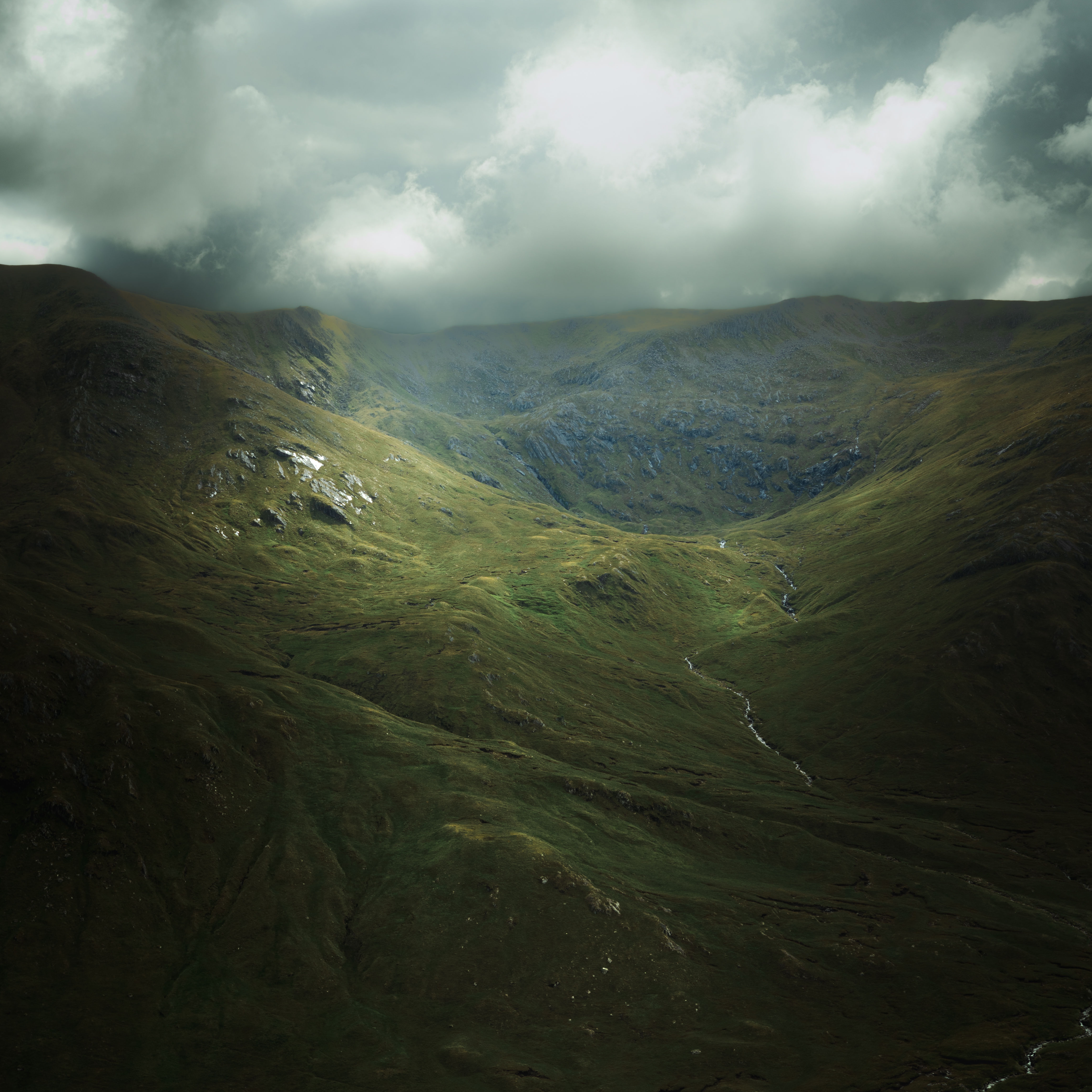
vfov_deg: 32.8
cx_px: 552
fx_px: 1856
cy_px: 531
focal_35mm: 52
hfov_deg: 32.8
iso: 125
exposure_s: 1/40
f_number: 20
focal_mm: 40
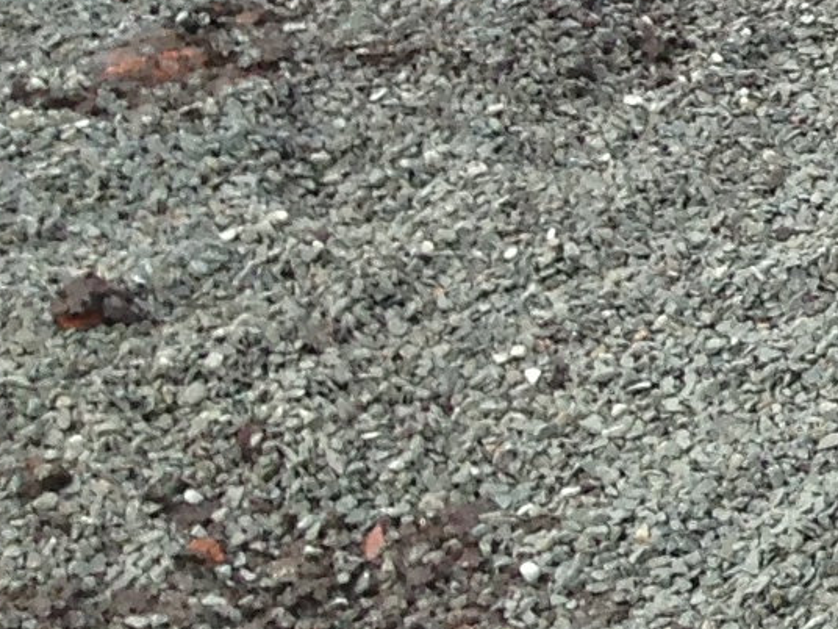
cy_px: -186
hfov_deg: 8.4
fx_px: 4866
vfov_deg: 7.3
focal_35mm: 201
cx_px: 2478
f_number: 2.4
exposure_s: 1/589
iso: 50
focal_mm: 4.13
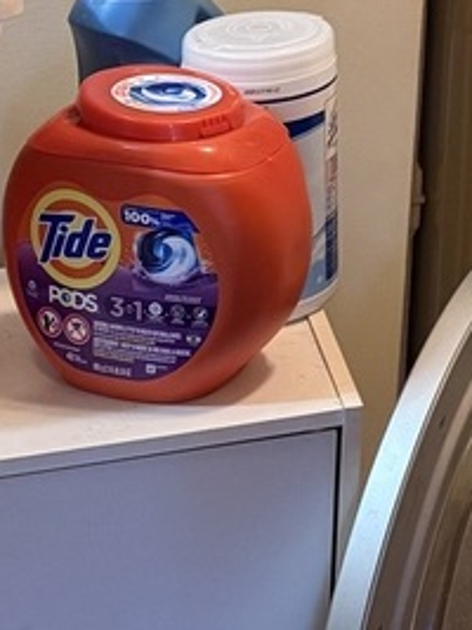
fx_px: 1765
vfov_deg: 18.9
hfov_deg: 13.5
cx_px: 868
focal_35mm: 97
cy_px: -168
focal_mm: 6.76
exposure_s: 1/60
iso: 320
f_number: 1.78
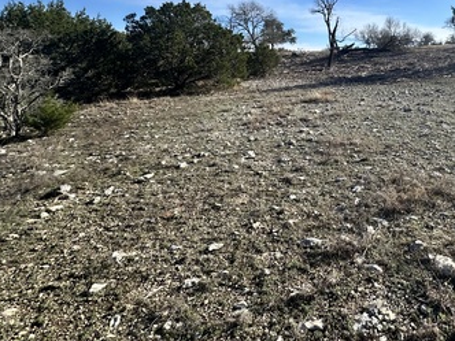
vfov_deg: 49.3
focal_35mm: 27
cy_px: 85
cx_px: 380
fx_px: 355
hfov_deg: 58.9
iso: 40
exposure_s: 1/1033
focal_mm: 2.22
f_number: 2.2
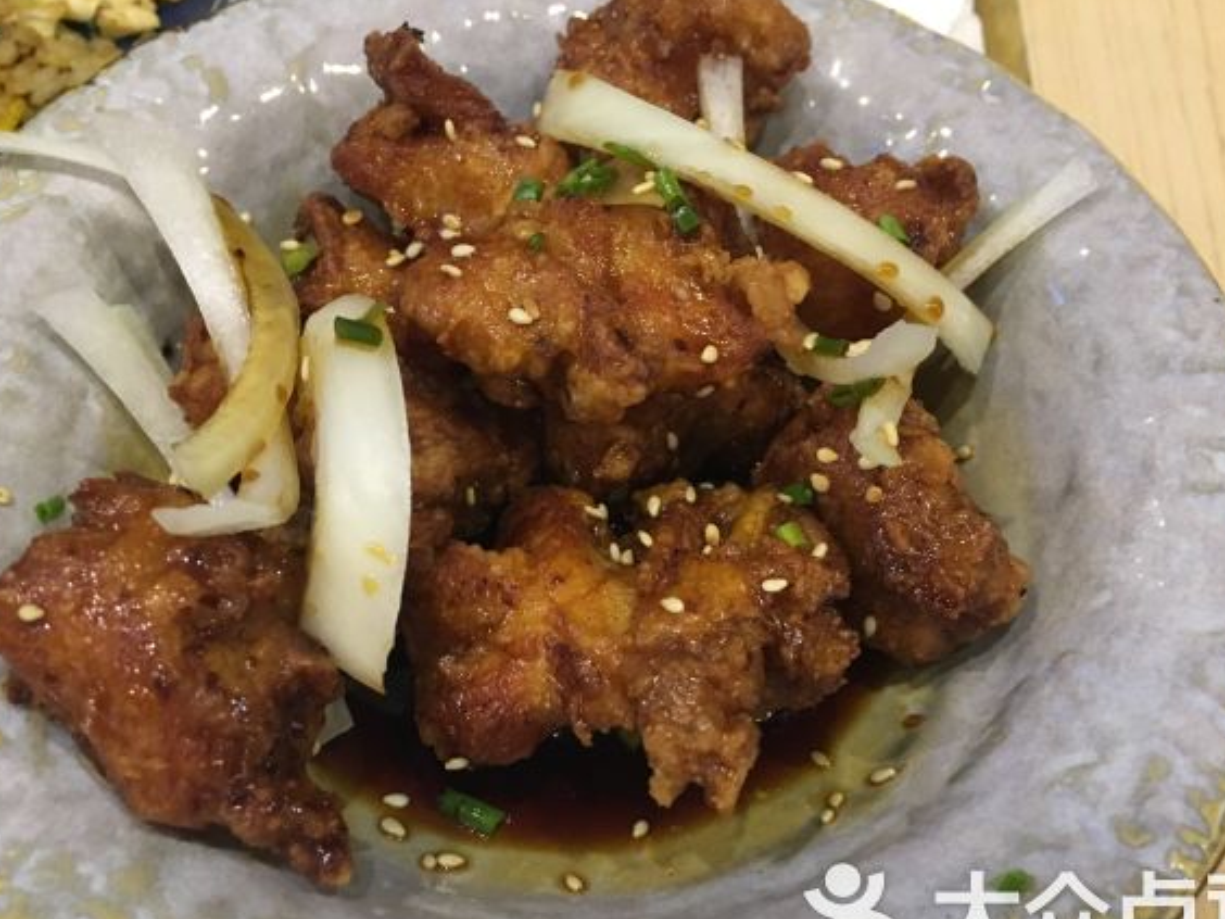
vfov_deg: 39.7
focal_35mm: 36
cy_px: 457
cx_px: 589
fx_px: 1274
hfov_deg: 51.3
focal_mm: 4.15
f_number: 2.2
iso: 200
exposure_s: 1/20
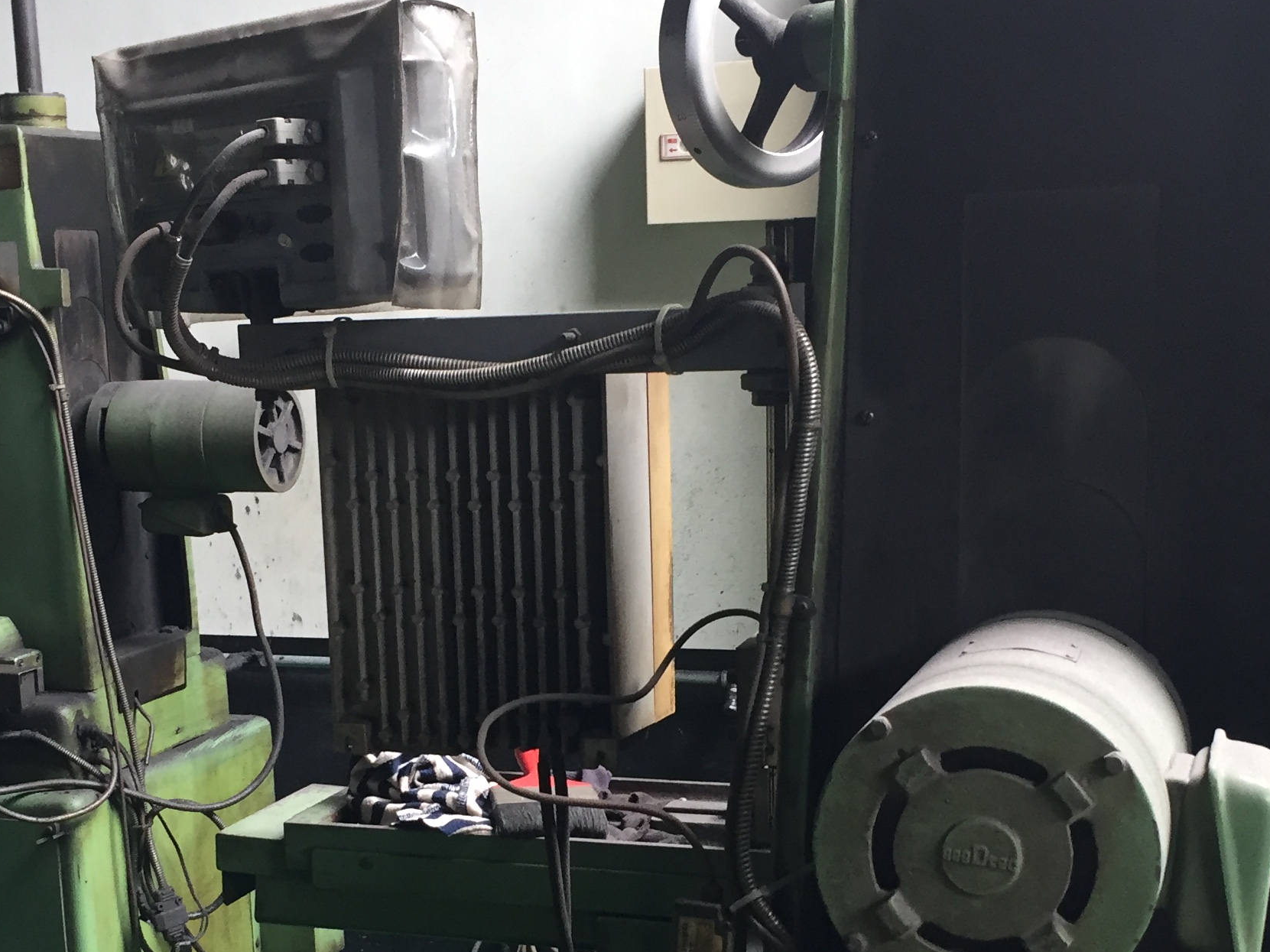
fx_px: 2091
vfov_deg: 25.2
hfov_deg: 33.7
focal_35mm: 57
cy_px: 767
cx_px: 553
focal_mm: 4.15
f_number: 2.2
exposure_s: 1/30
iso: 40
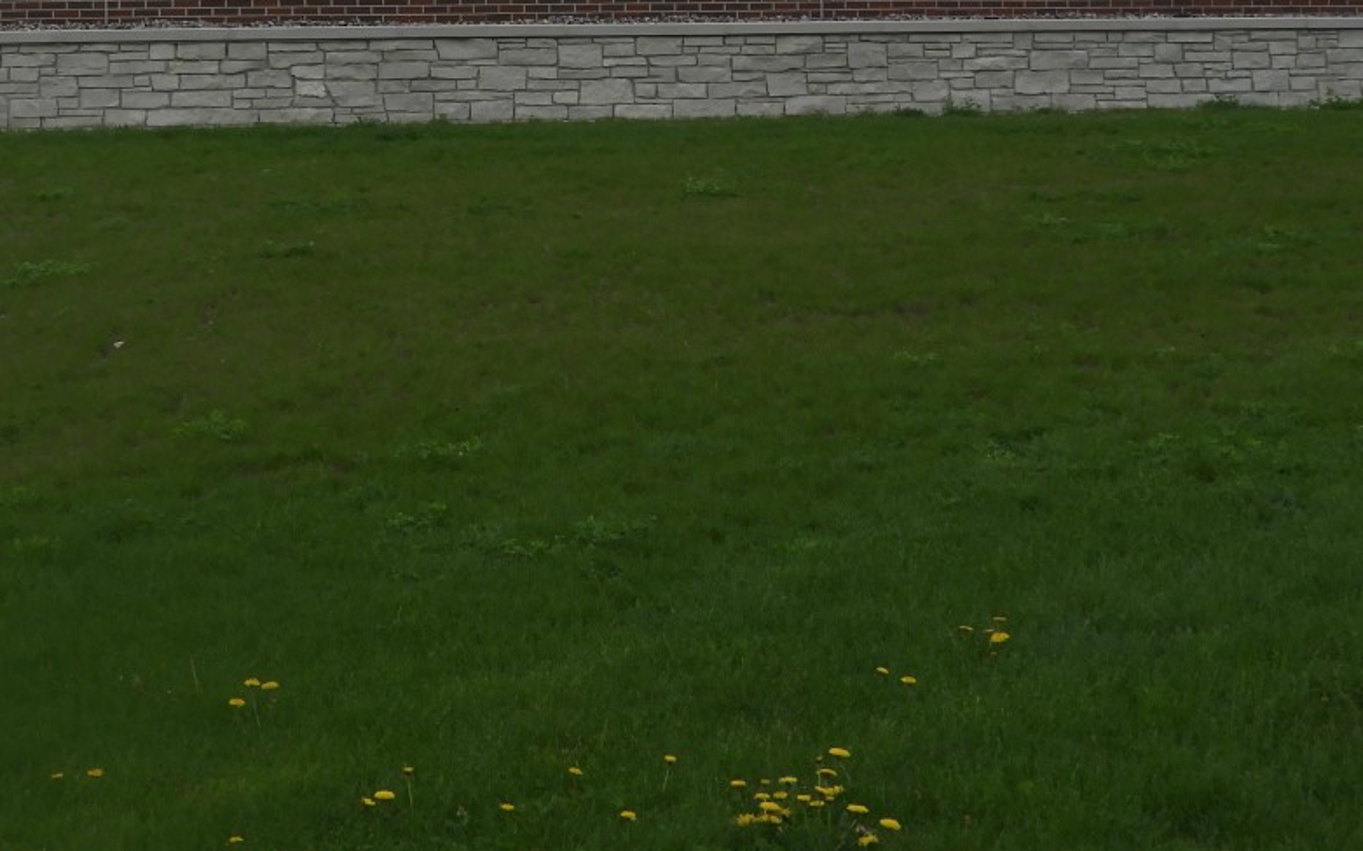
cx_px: 469
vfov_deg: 14.5
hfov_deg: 23.5
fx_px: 3269
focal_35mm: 88
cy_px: -52
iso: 100
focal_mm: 8.1
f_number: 4
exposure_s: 1/1000
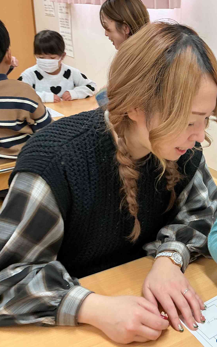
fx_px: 397
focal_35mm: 42
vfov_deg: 47.2
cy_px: 171
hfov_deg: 29.0
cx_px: 204
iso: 64
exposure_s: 1/60
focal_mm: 3
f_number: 1.8
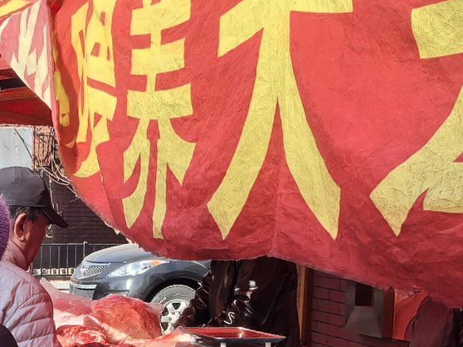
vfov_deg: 15.5
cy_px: 374
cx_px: -25
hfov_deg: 20.3
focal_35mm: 93
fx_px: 1243
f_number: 2.2
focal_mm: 1.95
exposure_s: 1/294
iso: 50
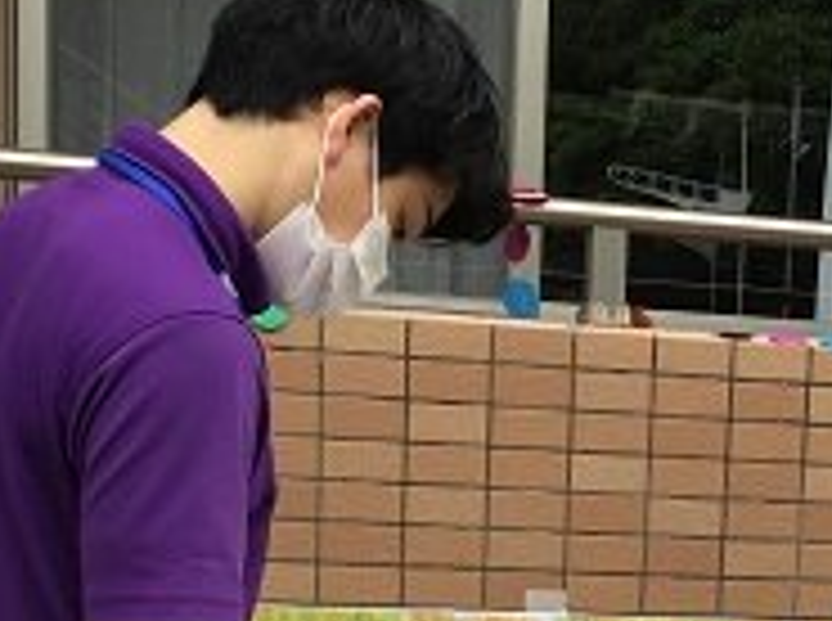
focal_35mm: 84
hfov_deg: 22.6
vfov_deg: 16.9
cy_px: 709
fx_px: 2015
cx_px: 787
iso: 25
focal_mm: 3.3
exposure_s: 1/186
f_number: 2.4
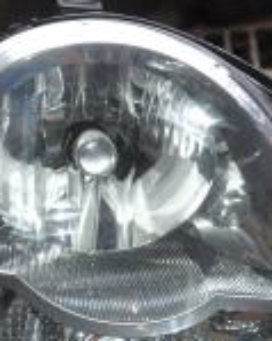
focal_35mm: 166
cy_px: 298
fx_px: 1668
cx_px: 270
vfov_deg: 11.6
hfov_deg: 9.3
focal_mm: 35
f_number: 4.5
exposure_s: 1/60
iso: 800
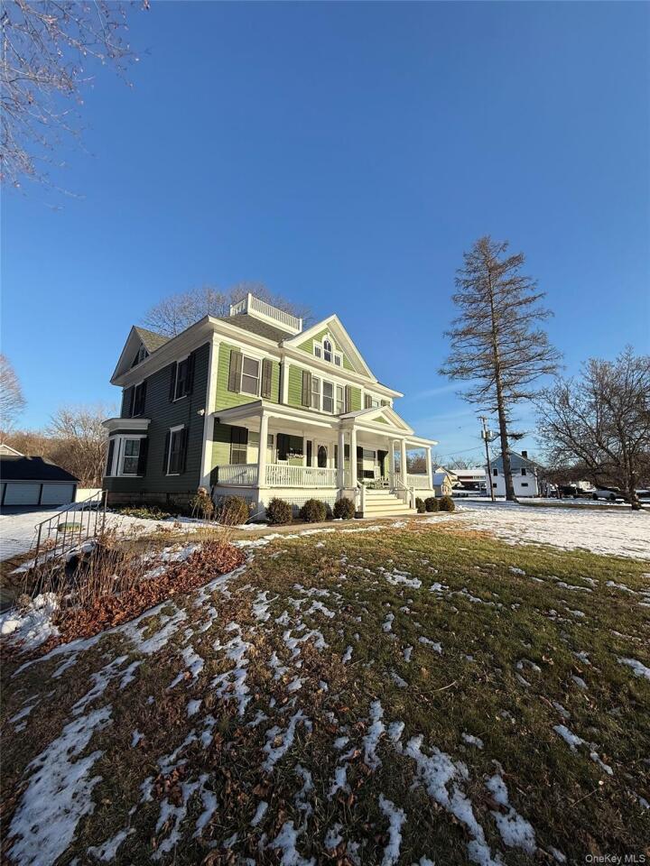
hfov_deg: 85.7
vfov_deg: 102.1
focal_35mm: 14
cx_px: 325
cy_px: 433
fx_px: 351
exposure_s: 1/2237
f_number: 2.2
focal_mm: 2.22
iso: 50
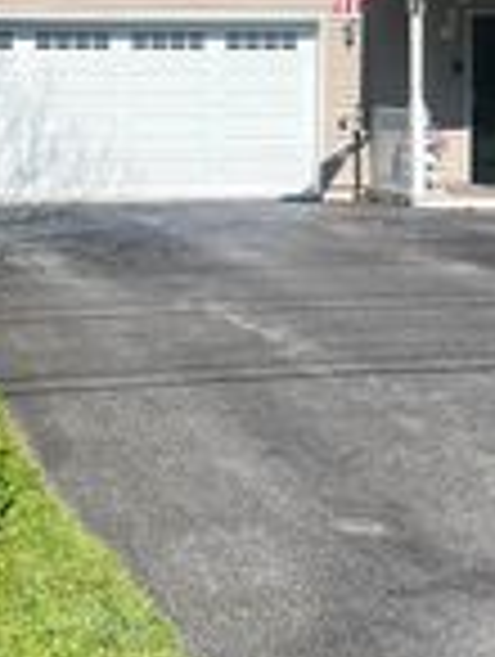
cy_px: 97
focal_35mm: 89
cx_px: 162
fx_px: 1692
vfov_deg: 21.6
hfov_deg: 16.6
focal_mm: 5.7
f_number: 1.5
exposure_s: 1/4115
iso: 50
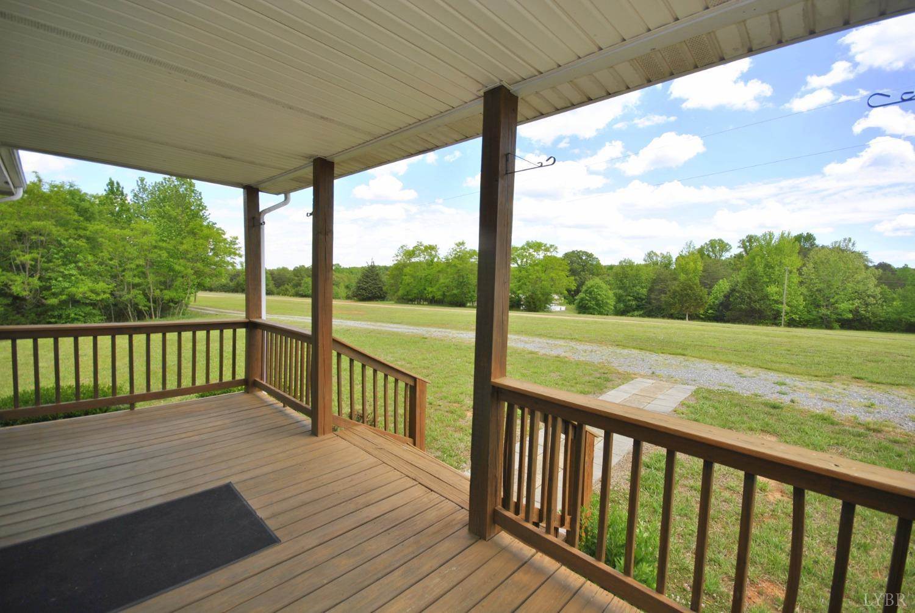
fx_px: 382
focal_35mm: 15
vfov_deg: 77.5
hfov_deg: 100.3
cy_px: 306
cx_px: 458
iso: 100
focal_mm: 10
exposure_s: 1/200
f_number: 7.1
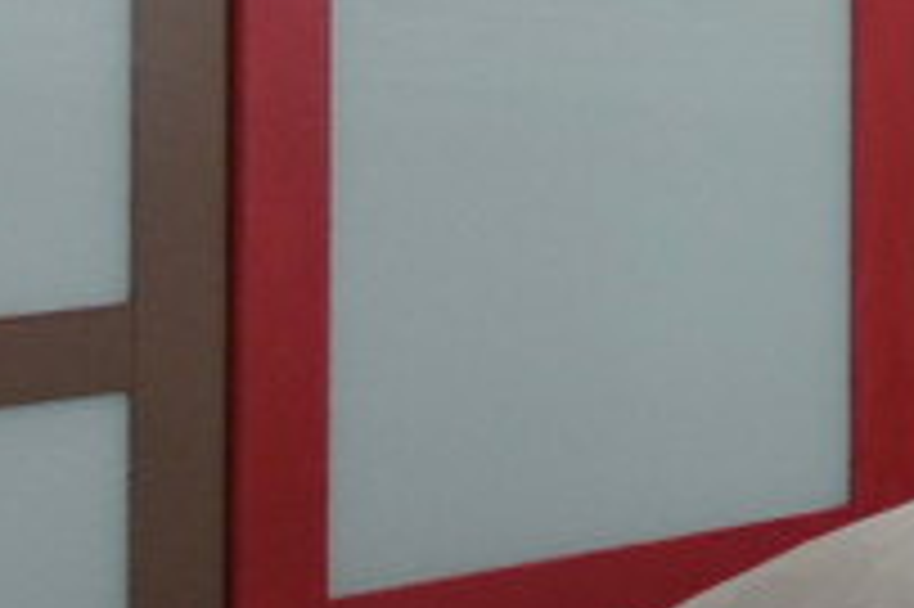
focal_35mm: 160
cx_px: 2481
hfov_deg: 10.3
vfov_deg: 8.3
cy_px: -473
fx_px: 4059
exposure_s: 1/30
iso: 250
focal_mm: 8.8
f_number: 1.8
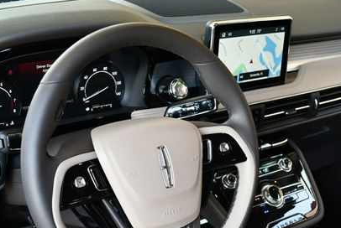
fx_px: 598
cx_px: 186
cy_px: 159
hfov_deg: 31.8
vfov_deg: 21.5
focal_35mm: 63
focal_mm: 20
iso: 800
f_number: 3.8
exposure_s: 1/250
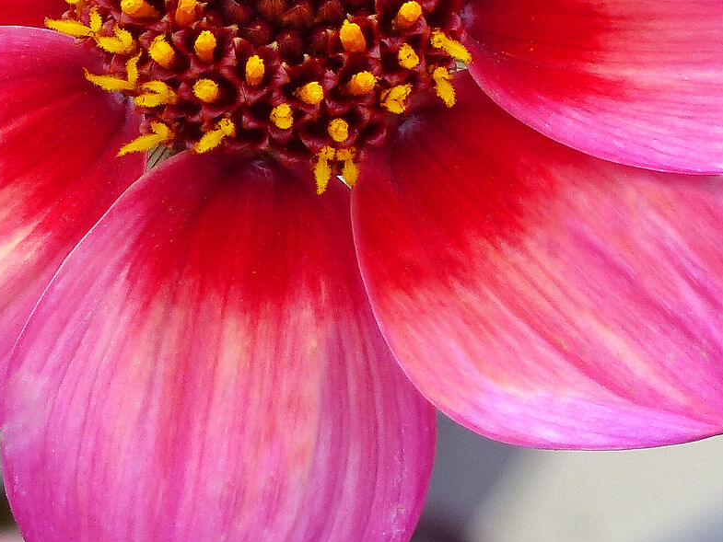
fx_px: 38332
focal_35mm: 1835
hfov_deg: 1.1
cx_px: -66
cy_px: 18
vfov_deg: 0.8
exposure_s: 1/125
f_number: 4
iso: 100
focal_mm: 108
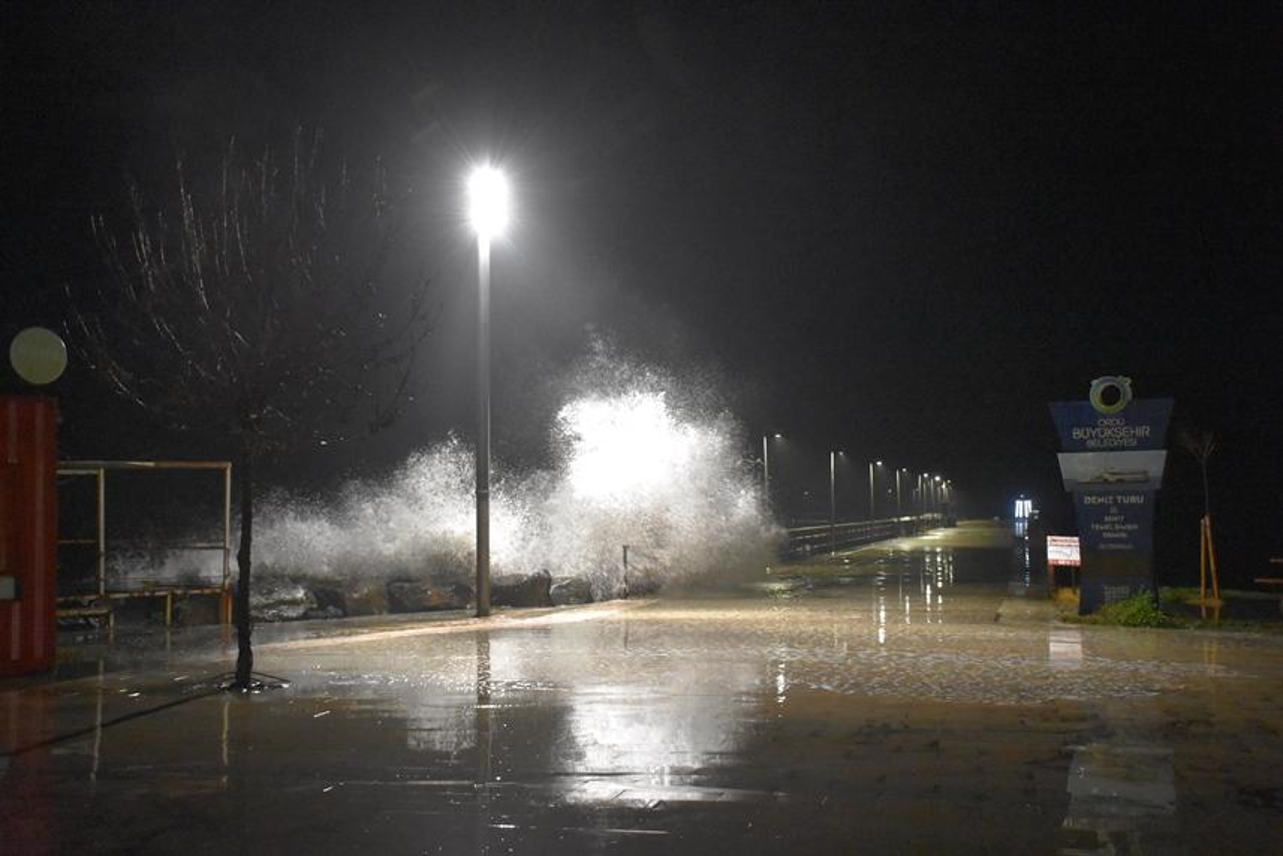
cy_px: 428
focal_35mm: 45
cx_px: 642
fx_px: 1604
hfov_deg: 43.6
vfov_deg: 29.9
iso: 8000
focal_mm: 30
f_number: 4.5
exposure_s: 1/80
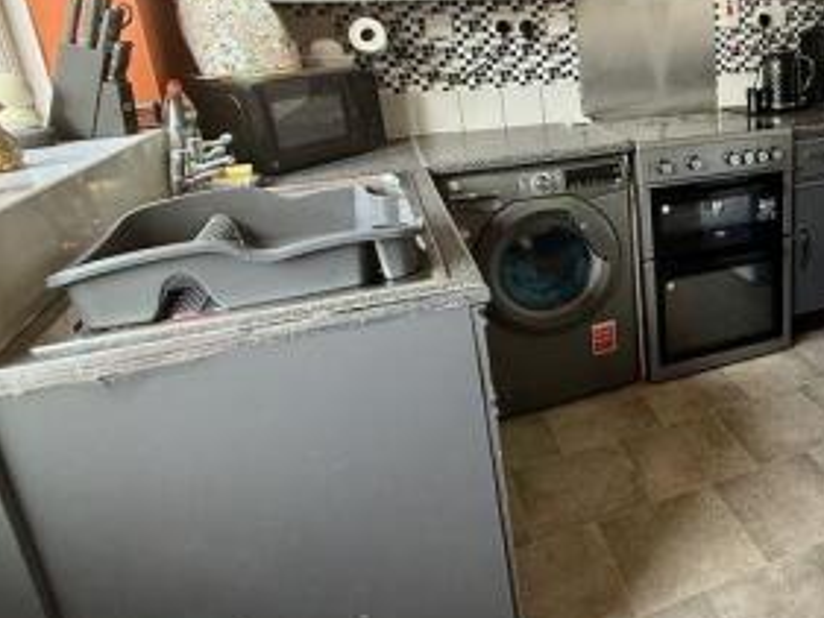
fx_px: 691
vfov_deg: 47.7
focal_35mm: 29
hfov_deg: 55.1
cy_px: 224
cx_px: 711
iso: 320
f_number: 2.2
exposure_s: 1/99
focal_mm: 2.22
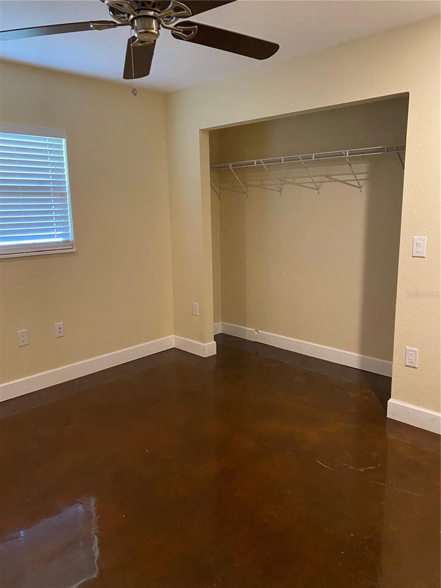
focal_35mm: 26
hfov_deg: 53.1
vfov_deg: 67.3
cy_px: 294
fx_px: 442
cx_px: 220
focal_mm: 4.25
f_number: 1.8
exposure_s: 1/30
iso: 500
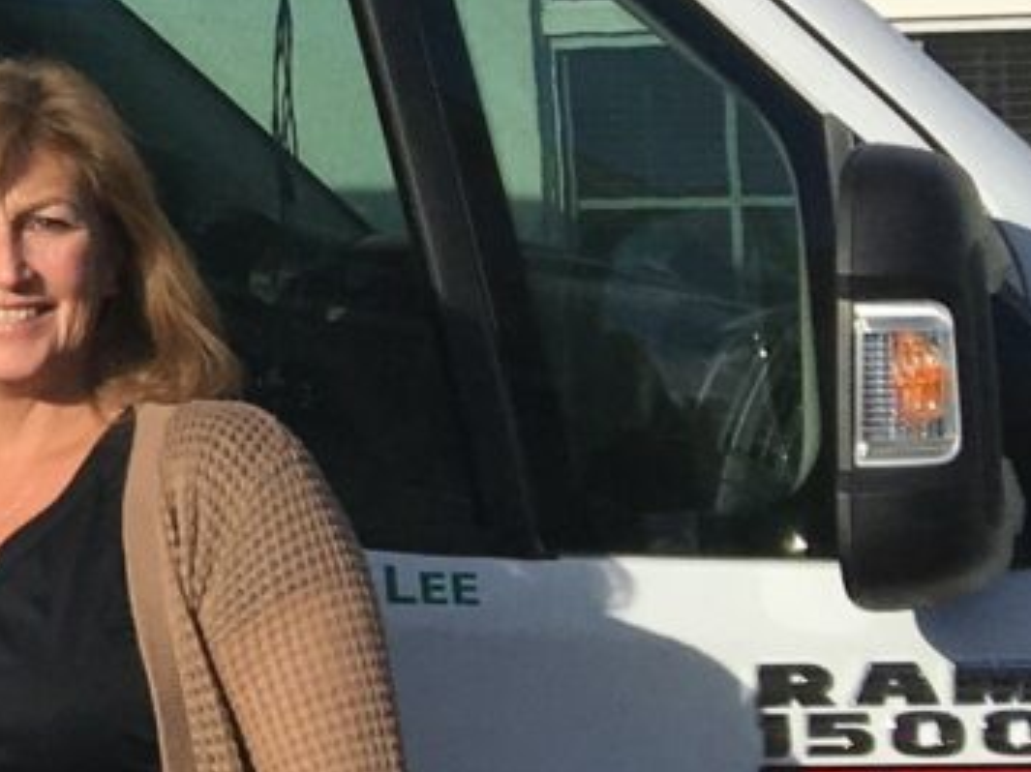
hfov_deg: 10.9
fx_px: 4674
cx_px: -1319
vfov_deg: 9.4
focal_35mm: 157
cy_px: 84
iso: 25
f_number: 2.2
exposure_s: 1/2653
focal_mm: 4.15
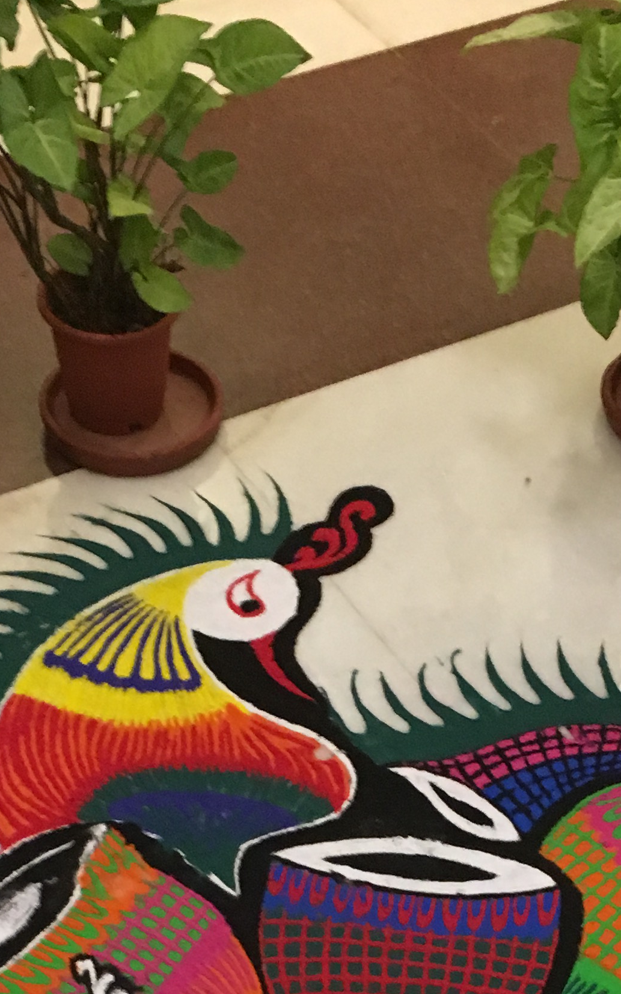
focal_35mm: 75
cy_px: 1012
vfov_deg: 26.0
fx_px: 2031
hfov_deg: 17.4
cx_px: 364
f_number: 2.2
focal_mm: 4.15
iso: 200
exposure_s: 1/17
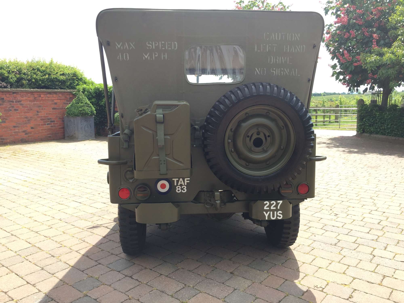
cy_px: 152
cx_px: 202
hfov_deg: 61.7
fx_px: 338
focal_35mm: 29
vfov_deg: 48.2
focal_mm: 4.15
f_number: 2.2
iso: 32
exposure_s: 1/542
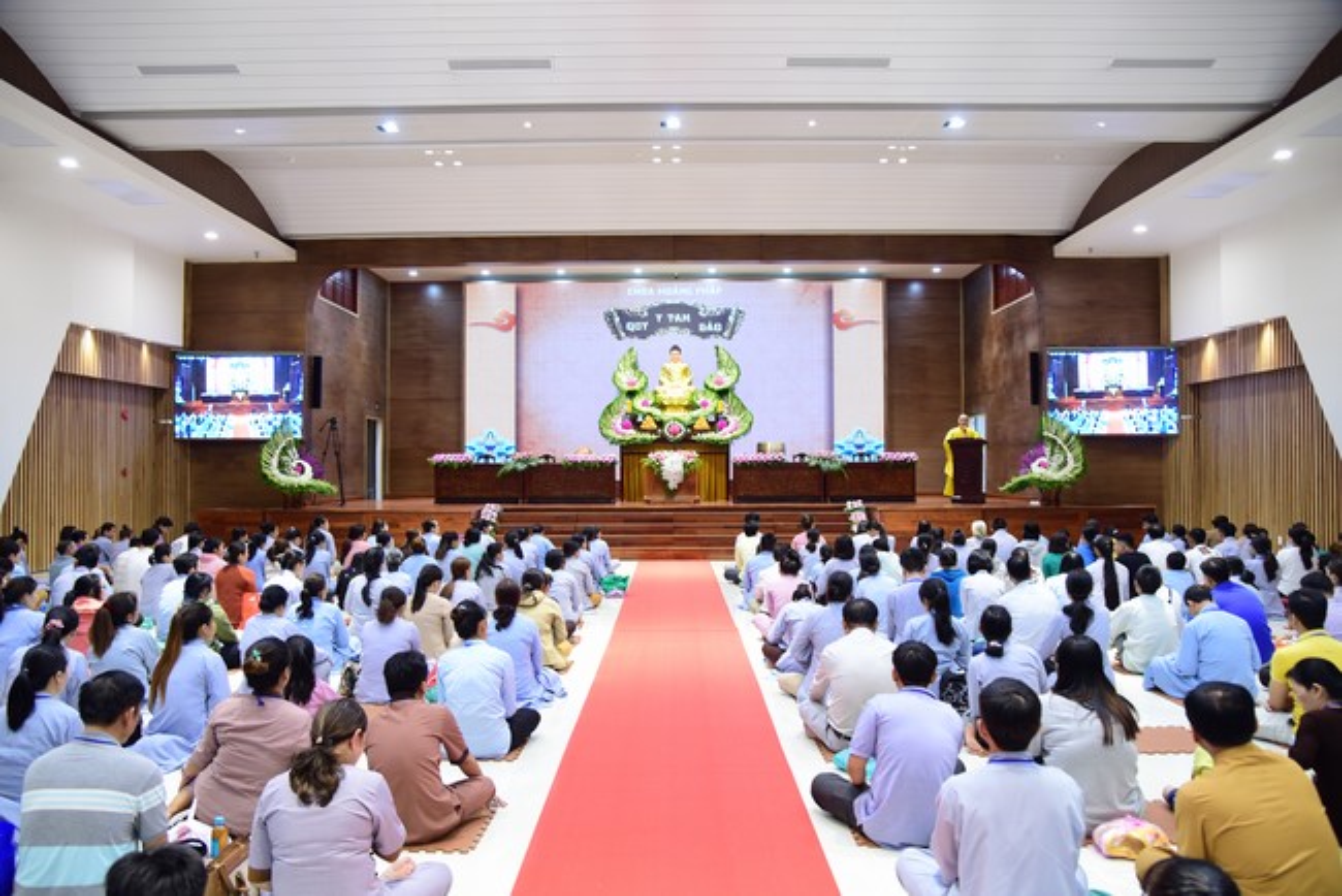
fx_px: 895
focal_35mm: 24
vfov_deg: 53.2
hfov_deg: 73.7
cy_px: 448
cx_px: 671
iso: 1000
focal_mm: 24
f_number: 4
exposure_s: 1/40
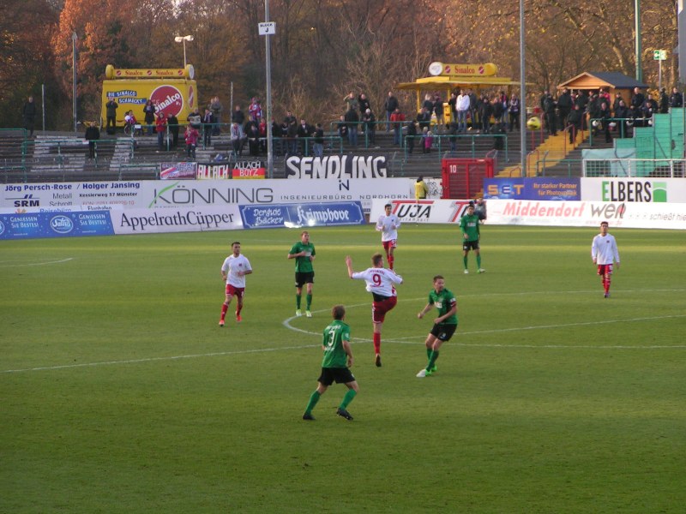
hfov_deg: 12.0
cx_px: 343
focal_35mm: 164
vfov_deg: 9.1
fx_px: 3250
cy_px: 257
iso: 64
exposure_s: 1/200
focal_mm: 25.1
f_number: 3.5
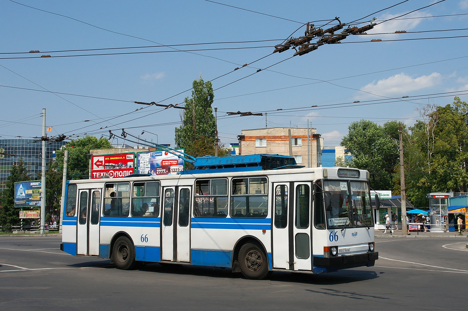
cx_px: 234
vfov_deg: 36.8
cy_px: 156
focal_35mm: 36
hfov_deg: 53.2
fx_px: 468
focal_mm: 24
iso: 250
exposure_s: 1/800
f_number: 8
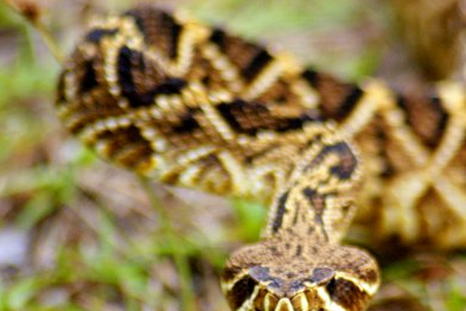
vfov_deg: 2.2
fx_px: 8141
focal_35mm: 629
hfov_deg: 3.3
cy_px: 216
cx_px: 318
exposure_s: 1/320
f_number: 5.6
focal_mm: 300
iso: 400
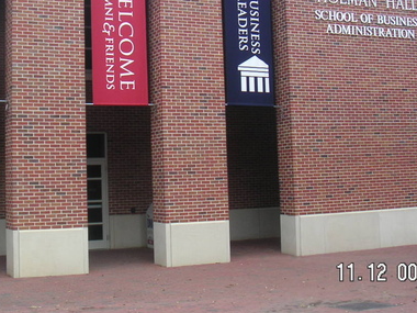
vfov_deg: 24.1
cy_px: 74
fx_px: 723
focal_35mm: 60
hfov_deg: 32.1
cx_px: 164
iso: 50
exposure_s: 1/90
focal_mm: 6
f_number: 2.8
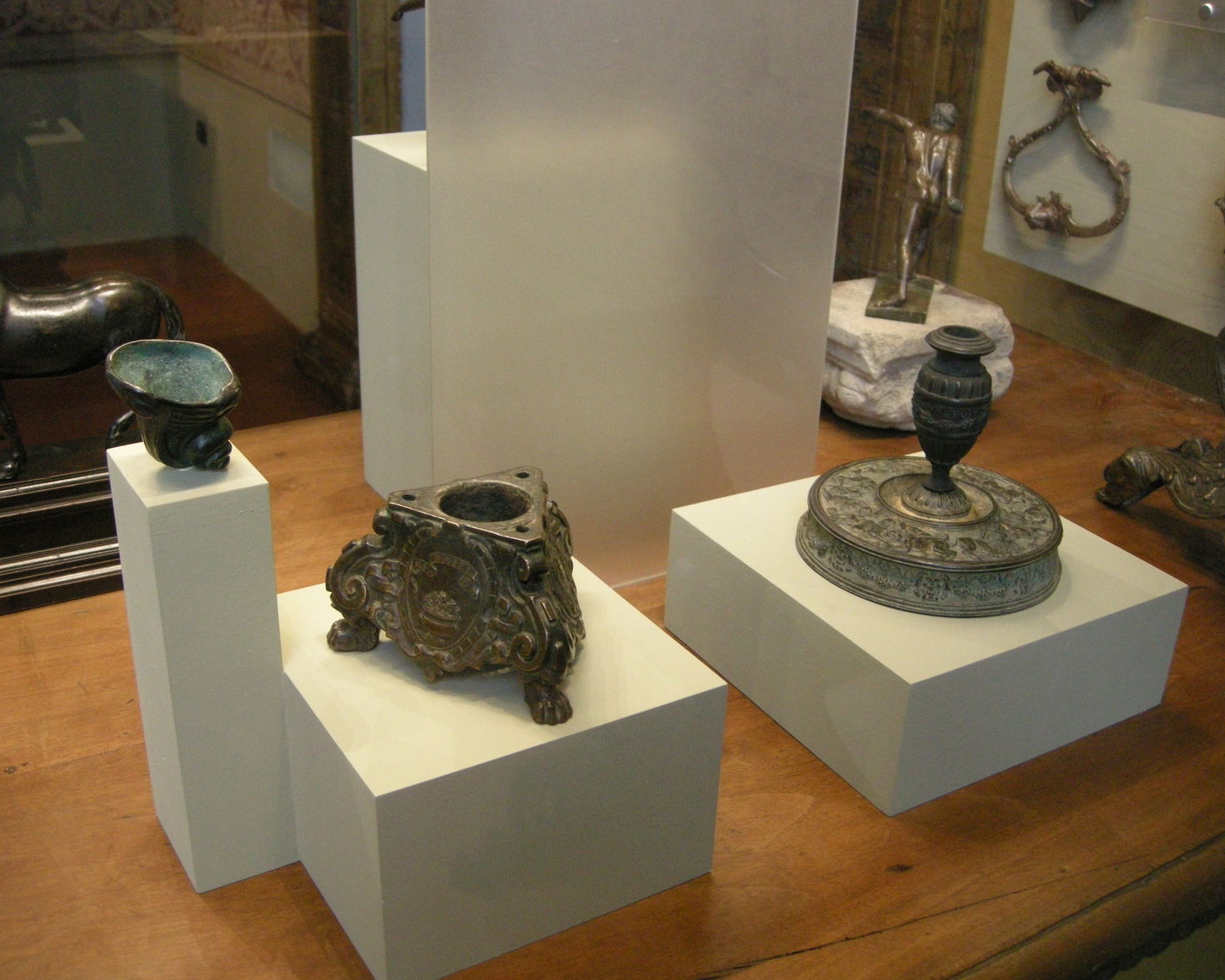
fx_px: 1378
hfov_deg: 47.9
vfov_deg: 39.2
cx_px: 644
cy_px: 488
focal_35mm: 38
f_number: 2.7
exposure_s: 1/18.1
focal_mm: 7.5
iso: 400
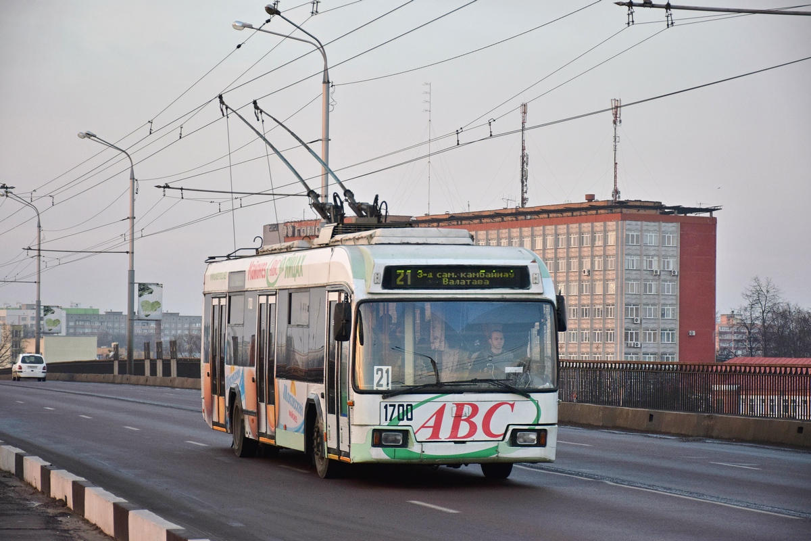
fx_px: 2703
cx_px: 406
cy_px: 270
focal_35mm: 120
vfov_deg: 11.4
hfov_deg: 17.1
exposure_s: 1/320
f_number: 5.3
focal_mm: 80
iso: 640
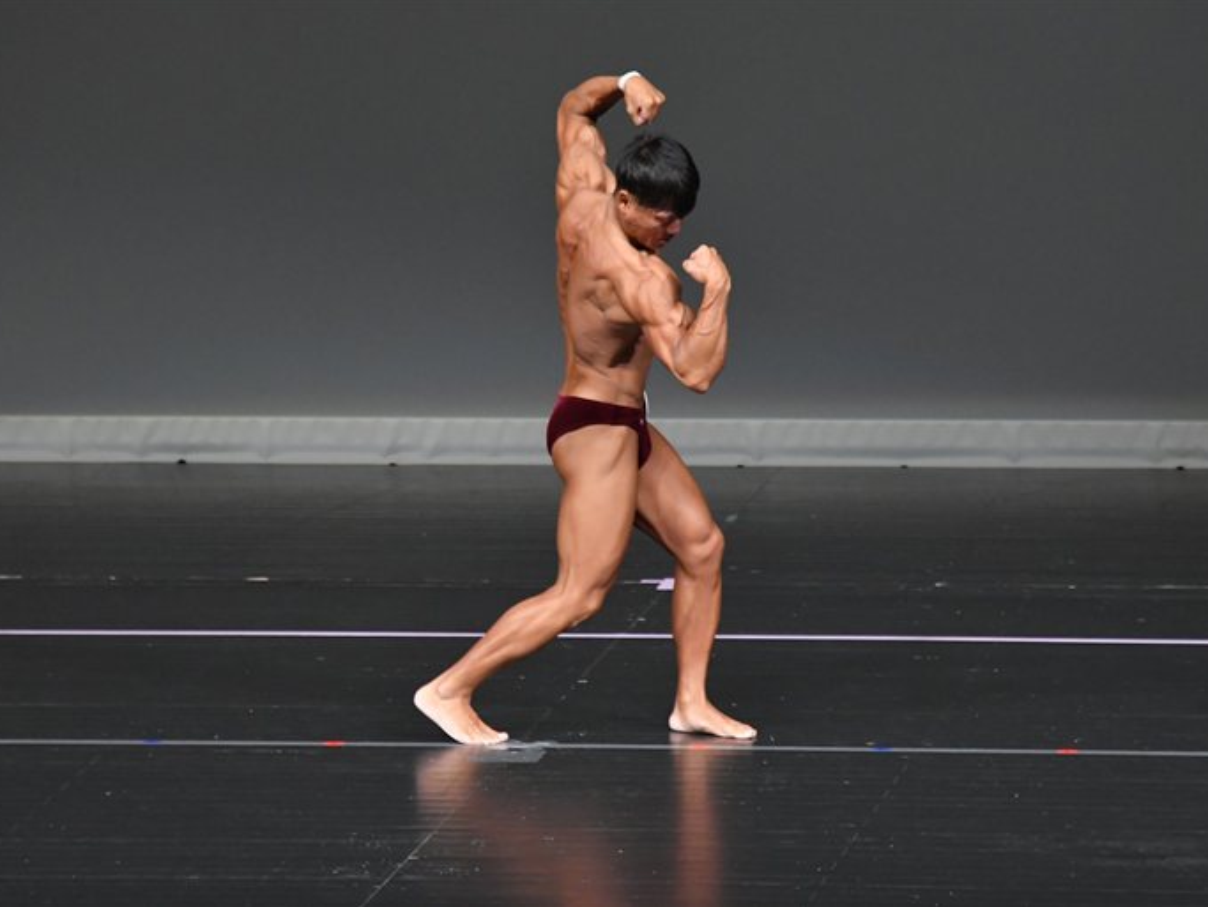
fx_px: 11417
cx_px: 616
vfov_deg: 4.6
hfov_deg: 6.1
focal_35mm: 327
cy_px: 454
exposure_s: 1/400
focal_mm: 200
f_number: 5.6
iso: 4000
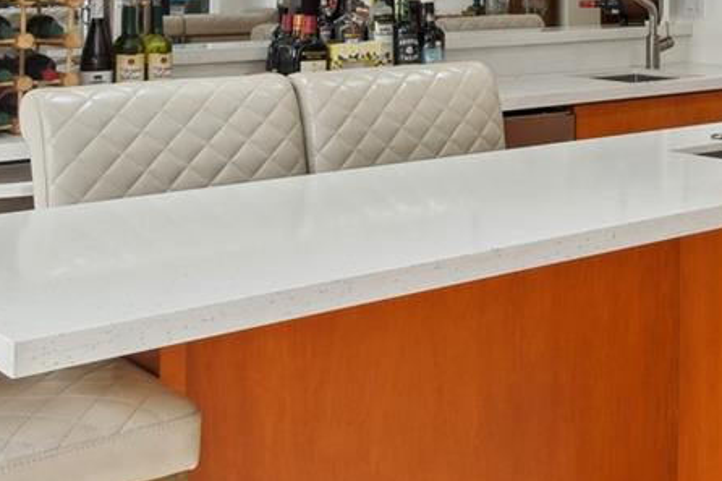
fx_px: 1223
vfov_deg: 21.4
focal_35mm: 61
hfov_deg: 29.0
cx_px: 835
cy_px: -10
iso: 200
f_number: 8
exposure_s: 1/13
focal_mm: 17
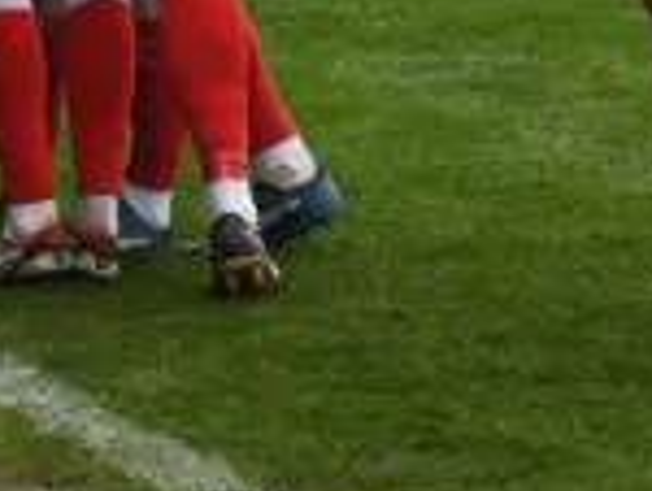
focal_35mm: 510
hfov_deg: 3.9
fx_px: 9621
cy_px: -437
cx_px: 383
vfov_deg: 2.9
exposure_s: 1/2000
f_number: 4.5
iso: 6400
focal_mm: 70
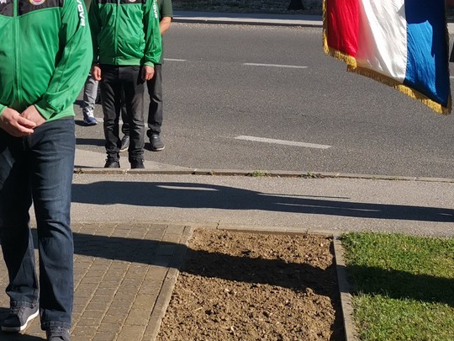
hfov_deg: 23.9
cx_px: 75
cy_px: 62
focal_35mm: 80
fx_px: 1049
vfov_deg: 18.2
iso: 50
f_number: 1.8
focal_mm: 5.58
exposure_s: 1/1927
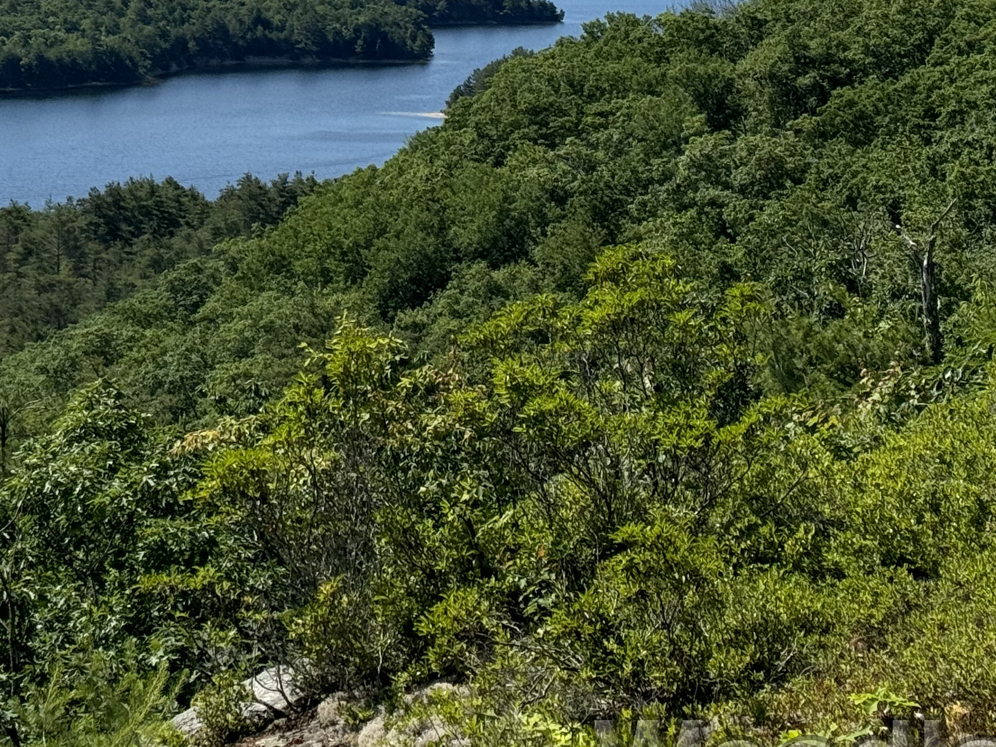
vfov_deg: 13.4
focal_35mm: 109
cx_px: 293
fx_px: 3136
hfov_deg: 18.0
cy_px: -17
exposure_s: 1/5848
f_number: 1.78
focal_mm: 6.76
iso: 64
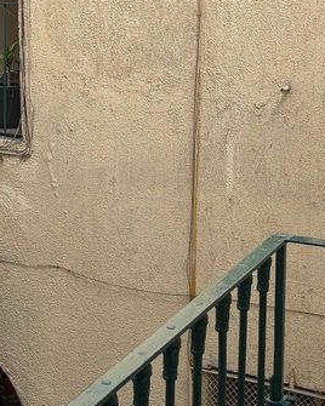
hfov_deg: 16.9
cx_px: 130
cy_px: 93
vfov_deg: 20.8
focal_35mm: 91
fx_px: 1094
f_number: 1.6
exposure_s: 1/694
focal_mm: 5.96
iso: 50
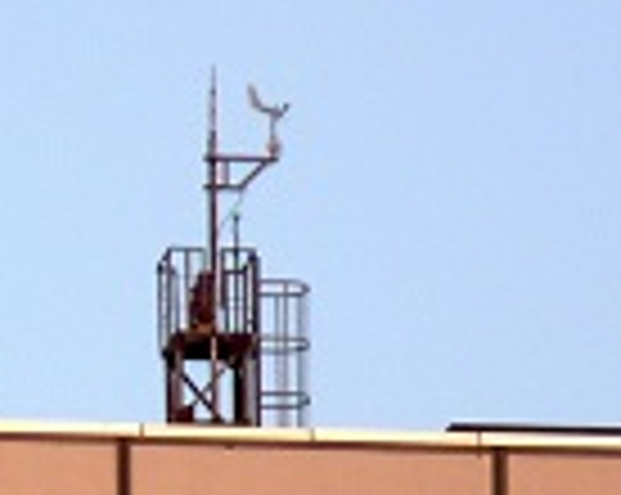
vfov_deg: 0.7
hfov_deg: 0.9
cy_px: 1004
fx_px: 37955
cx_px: 166
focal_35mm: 2068
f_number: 4.4
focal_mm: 86.4
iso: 80
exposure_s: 1/125
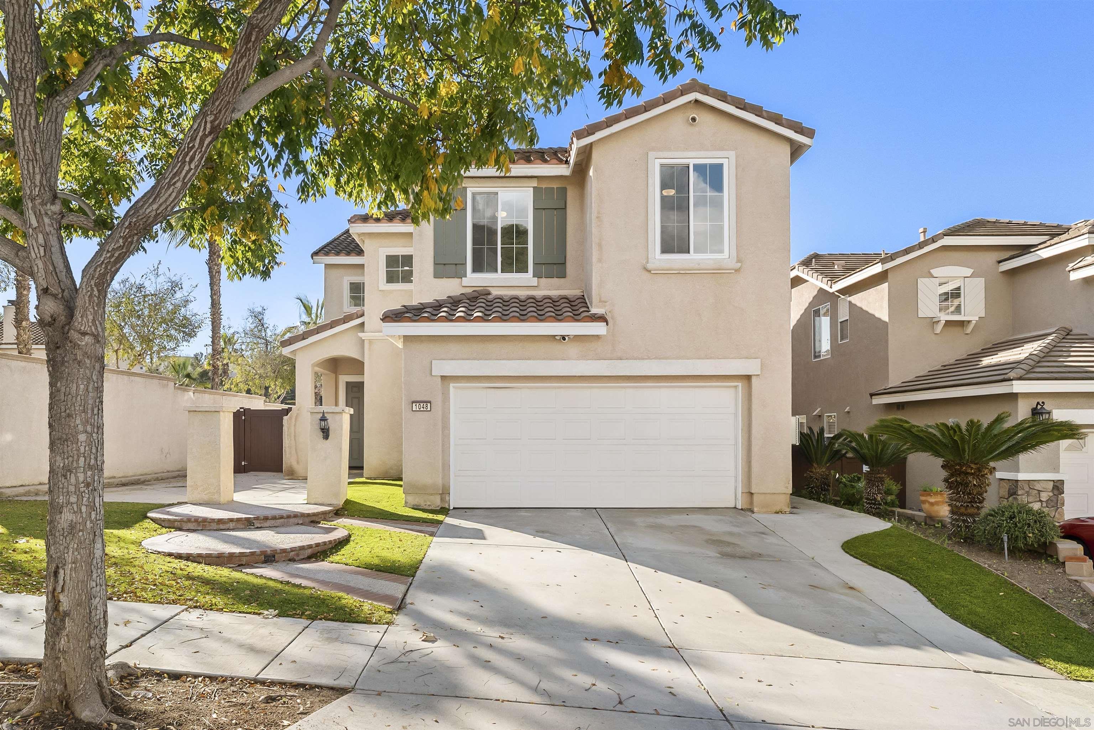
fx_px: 699
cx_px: 547
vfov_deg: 55.2
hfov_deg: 76.1
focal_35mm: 23
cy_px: 365
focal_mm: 23
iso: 500
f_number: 8
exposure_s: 1/250
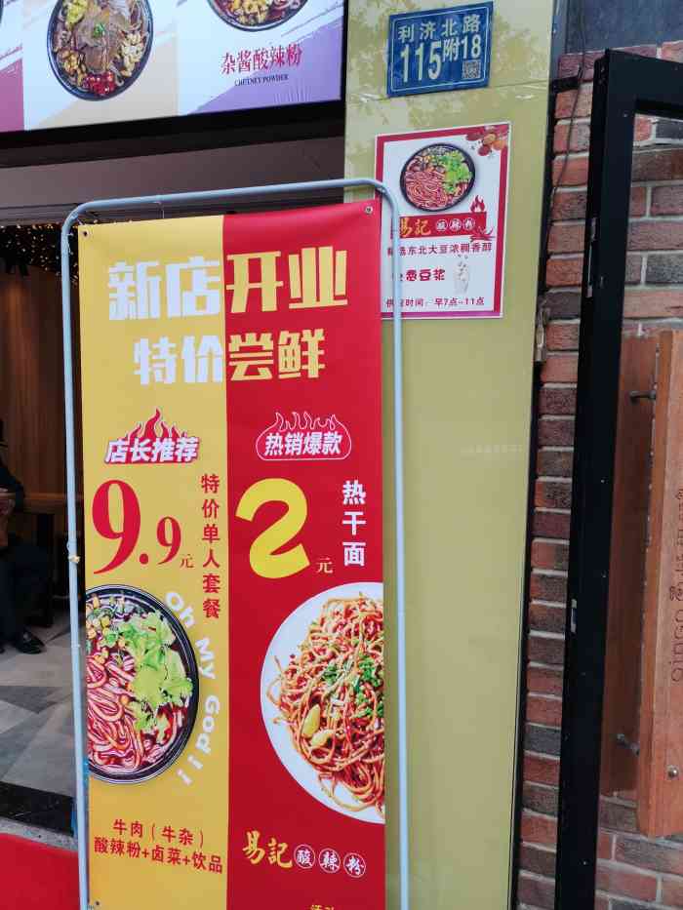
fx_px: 684
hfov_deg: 53.1
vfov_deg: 67.3
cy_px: 455
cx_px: 342
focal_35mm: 26
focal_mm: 4.75
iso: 50
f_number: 1.8
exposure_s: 1/152
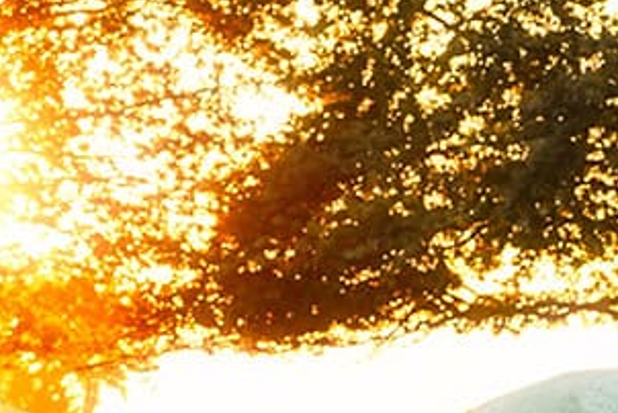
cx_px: 1019
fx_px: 4261
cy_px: 473
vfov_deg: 5.5
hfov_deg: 8.1
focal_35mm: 248
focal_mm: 75
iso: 1000
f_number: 4
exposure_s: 1/2000
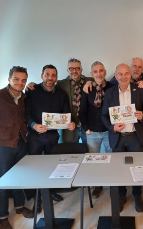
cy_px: 116
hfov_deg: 34.1
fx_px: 225
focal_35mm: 36
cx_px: 116
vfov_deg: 54.0
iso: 250
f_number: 1.8
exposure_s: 1/33.3
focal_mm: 4.65
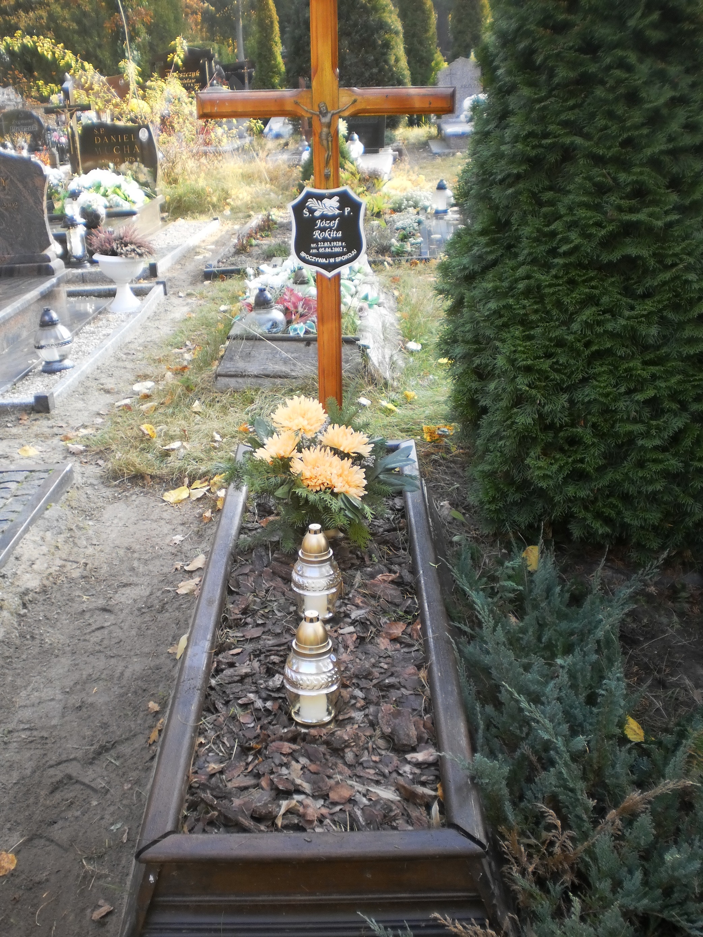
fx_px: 975
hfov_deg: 39.7
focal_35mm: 36
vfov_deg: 51.4
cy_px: 468
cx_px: 352
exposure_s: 1/60
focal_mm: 6.3
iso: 100
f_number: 3.1
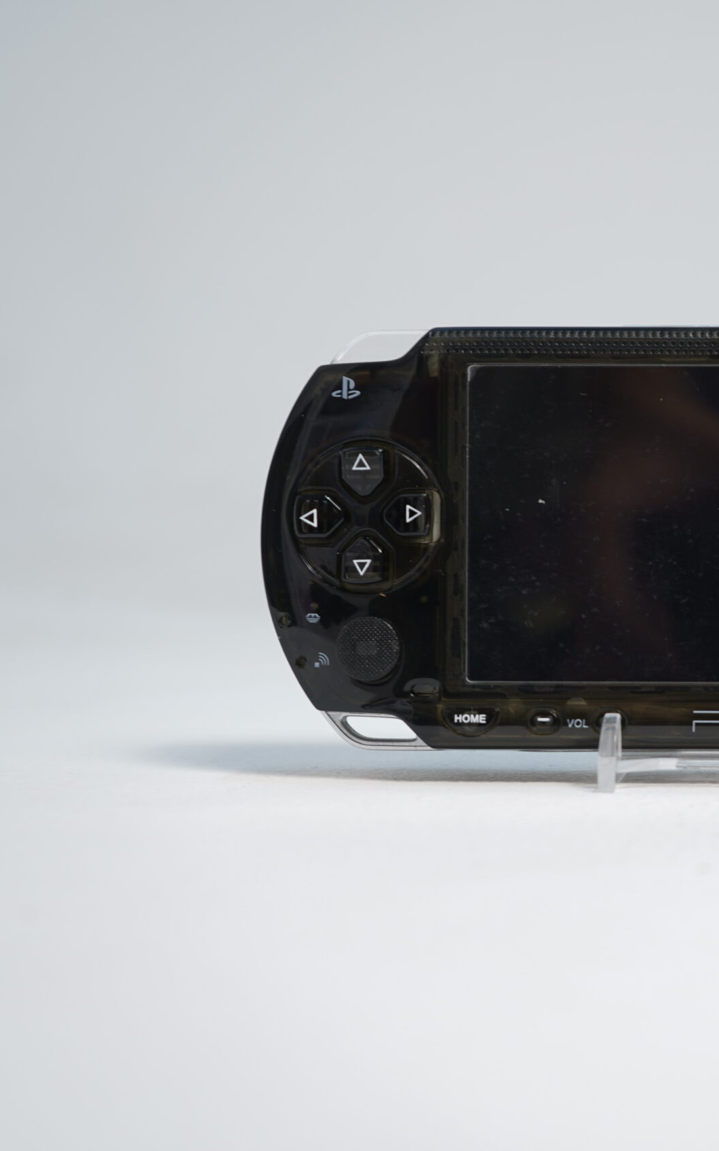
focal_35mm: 60
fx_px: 1881
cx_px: 766
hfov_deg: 20.7
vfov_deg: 34.0
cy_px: 574
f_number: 5.6
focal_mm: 39
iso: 64
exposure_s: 1/6
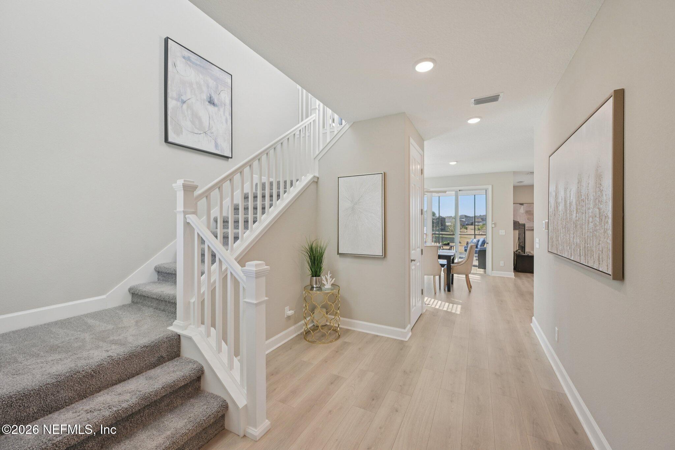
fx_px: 262
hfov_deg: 104.3
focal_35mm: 14
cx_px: 338
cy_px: 225
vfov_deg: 81.2
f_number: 8
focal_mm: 14
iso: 140
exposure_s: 1/15
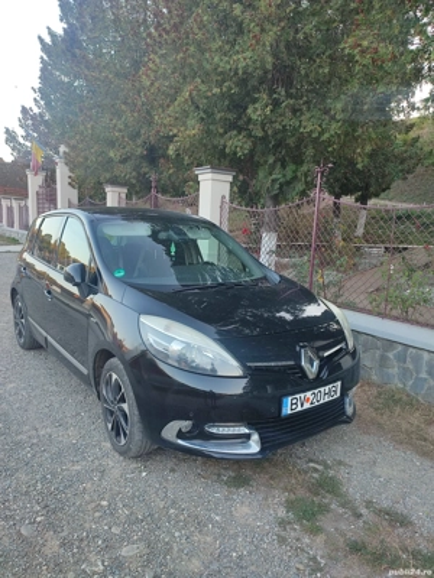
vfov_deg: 69.4
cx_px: 217
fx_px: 418
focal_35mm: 25
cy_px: 289
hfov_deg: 54.9
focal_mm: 6.04
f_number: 1.9
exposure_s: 1/33
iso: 56
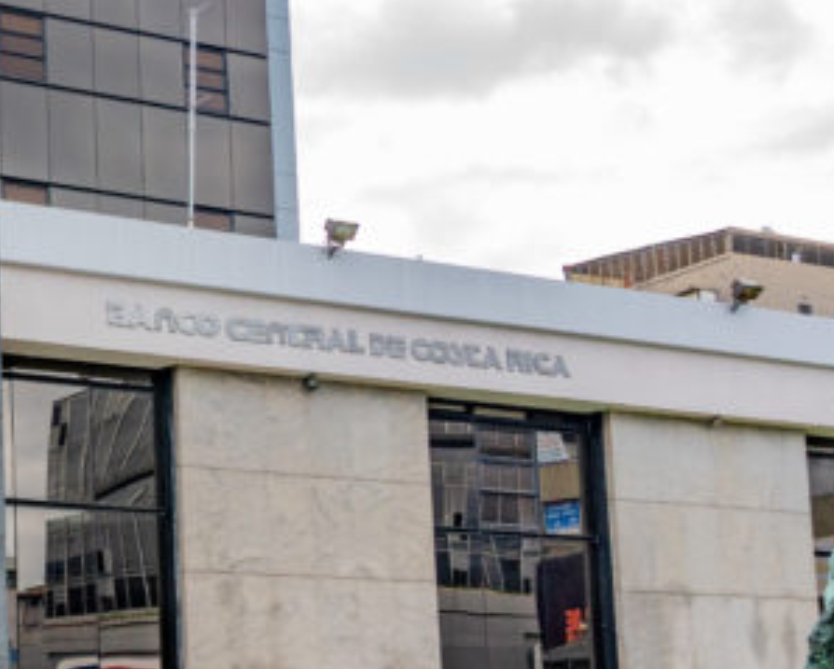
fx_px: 1433
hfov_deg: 30.6
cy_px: 333
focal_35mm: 58
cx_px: 42
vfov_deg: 26.3
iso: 400
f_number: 11
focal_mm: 16
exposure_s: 1/160
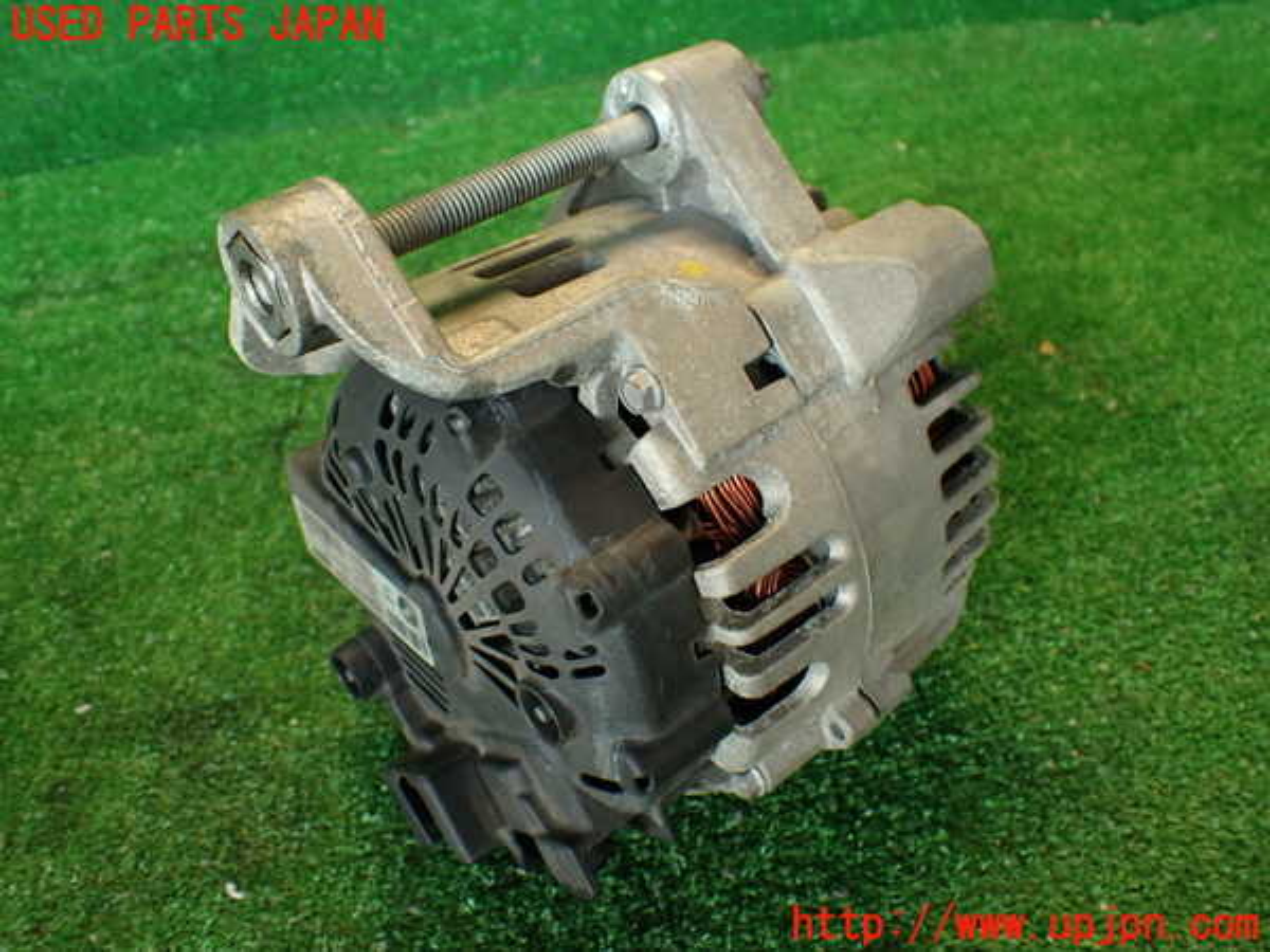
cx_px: 635
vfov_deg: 44.2
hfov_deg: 56.8
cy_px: 476
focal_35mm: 32
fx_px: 1174
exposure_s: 1/40
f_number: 2.4
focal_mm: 5.79
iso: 200
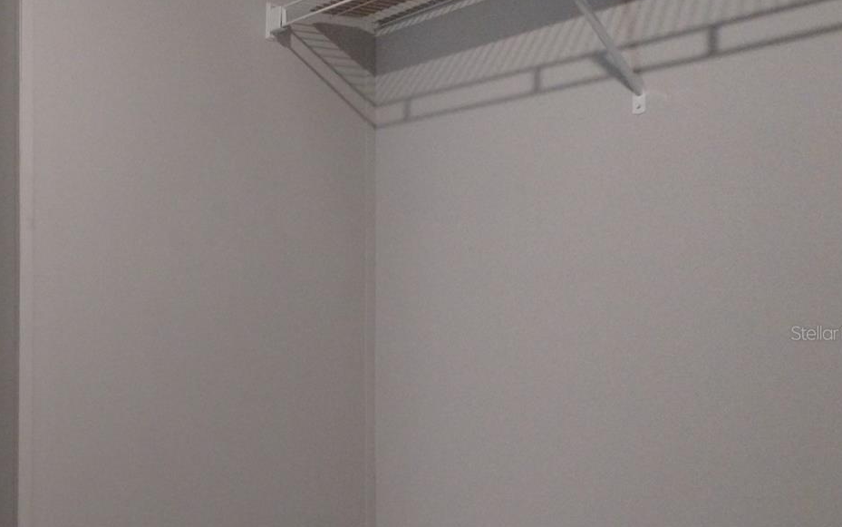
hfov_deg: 37.9
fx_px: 1171
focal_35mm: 51
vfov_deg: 25.3
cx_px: 154
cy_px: 333
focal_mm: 4.27
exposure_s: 1/24
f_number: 1.8
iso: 1753
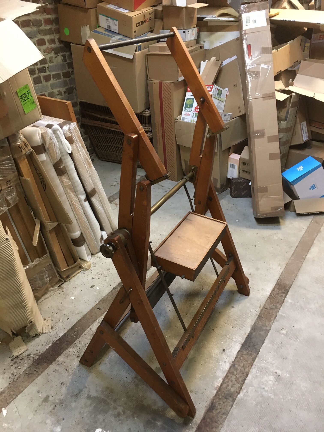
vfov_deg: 61.7
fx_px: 362
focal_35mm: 29
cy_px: 216
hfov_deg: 48.2
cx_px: 162
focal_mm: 4.15
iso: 400
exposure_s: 1/17
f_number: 2.2
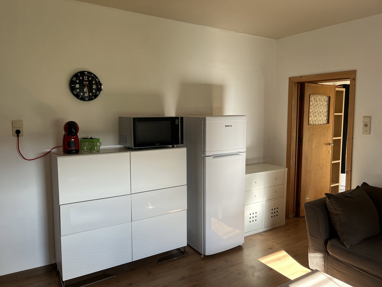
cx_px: 191
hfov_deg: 67.3
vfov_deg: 53.1
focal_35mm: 26
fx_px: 287
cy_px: 144
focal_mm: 5.1
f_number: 1.6
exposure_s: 1/121
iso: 50
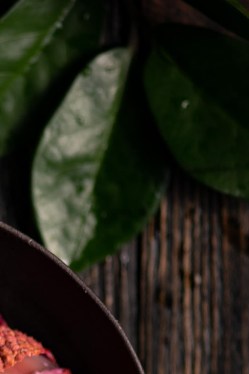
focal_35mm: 338
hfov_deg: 4.0
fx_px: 3507
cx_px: -107
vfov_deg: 6.1
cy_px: 352
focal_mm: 105
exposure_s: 1/250
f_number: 3
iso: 64
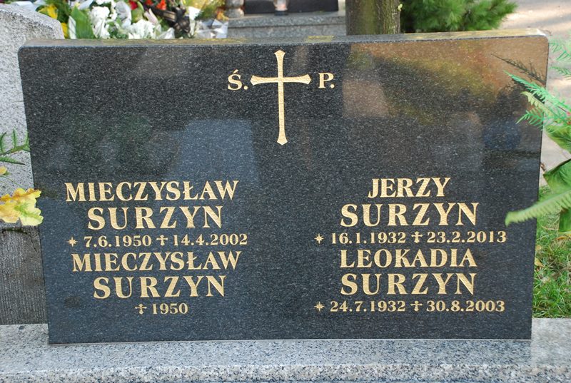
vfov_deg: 20.7
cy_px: 192
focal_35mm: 66
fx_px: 1049
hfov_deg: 30.5
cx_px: 286
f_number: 8
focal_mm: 44
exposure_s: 1/60
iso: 500
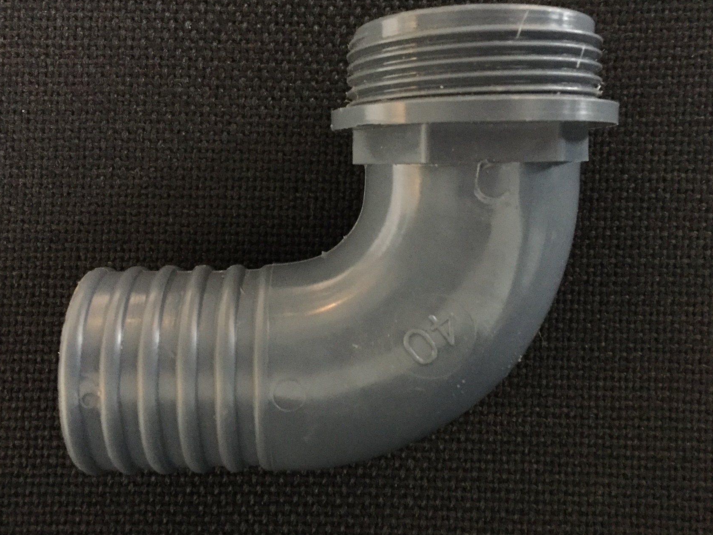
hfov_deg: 55.4
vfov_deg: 42.9
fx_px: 680
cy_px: 255
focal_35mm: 33
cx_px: 360
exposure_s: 1/17
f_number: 2.2
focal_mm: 4.15
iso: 320
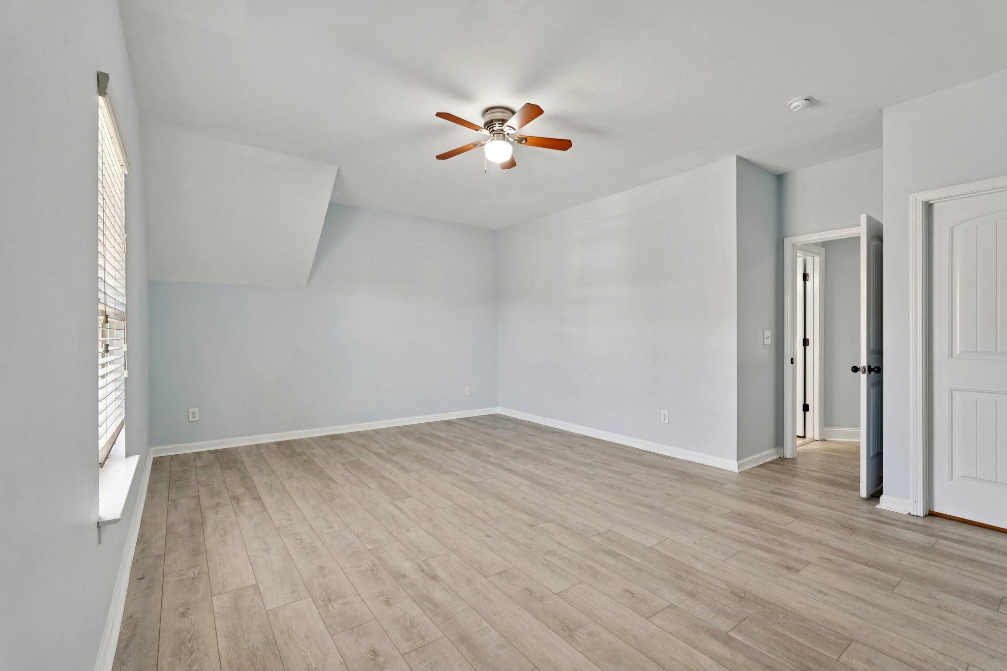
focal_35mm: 16
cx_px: 504
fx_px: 447
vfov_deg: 73.7
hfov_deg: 96.7
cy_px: 336
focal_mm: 16
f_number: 8
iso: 800
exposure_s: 1/15
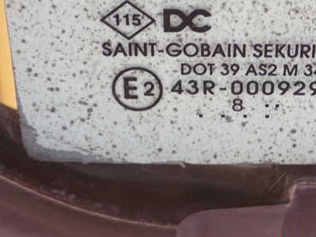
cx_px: 216
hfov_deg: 25.8
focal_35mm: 75
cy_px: 64
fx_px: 685
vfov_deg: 19.5
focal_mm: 8.41
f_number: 3.1
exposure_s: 1/50
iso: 250
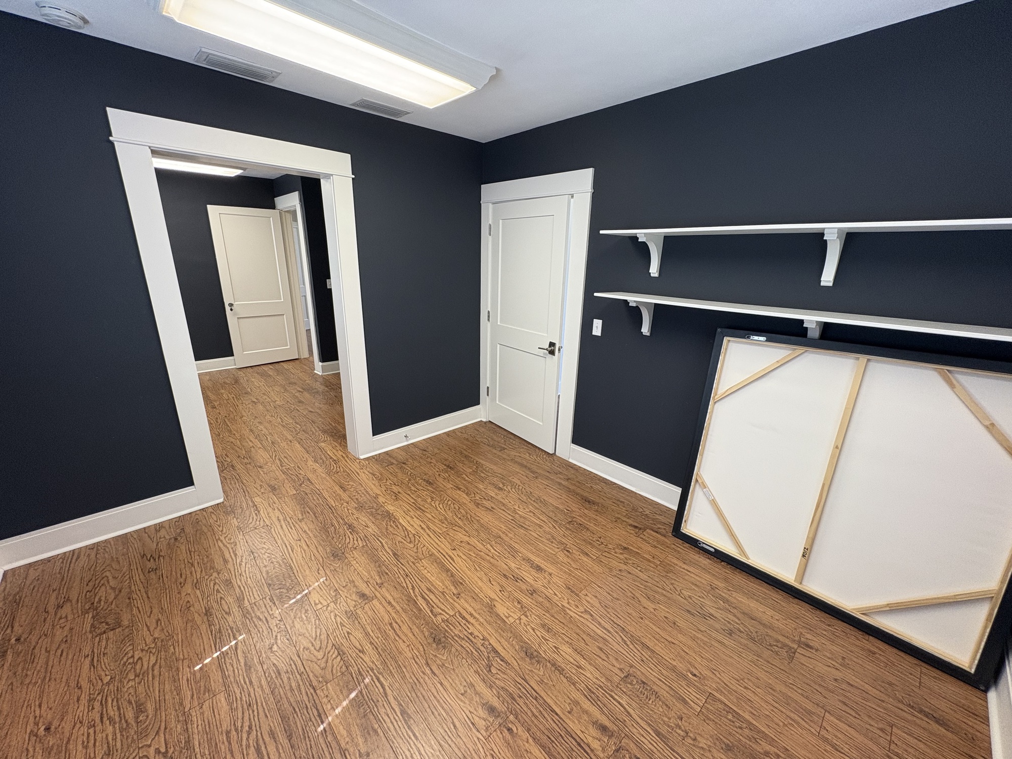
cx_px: 506
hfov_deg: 102.1
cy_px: 380
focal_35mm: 14
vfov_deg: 85.7
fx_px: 409
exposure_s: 1/60
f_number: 2.2
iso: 125
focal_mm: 2.22
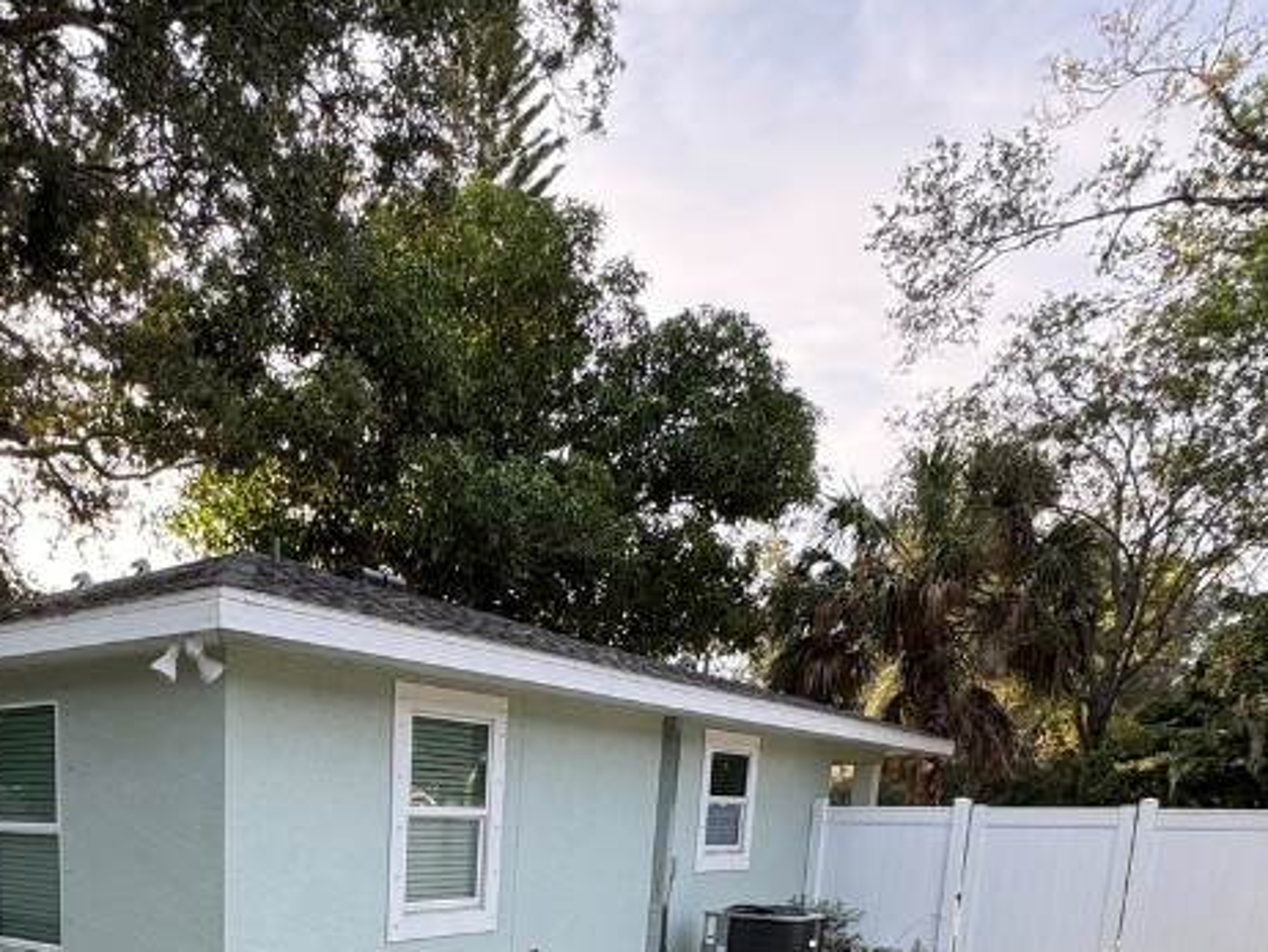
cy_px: 1023
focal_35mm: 31
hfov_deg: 55.0
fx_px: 1136
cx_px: 288
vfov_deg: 38.4
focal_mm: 2.22
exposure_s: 1/193
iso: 40
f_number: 2.2
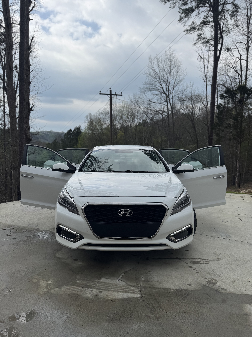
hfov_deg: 56.8
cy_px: 168
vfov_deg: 71.6
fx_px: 233
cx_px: 126
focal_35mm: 24
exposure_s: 1/4950
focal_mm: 6.76
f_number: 1.78
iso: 80
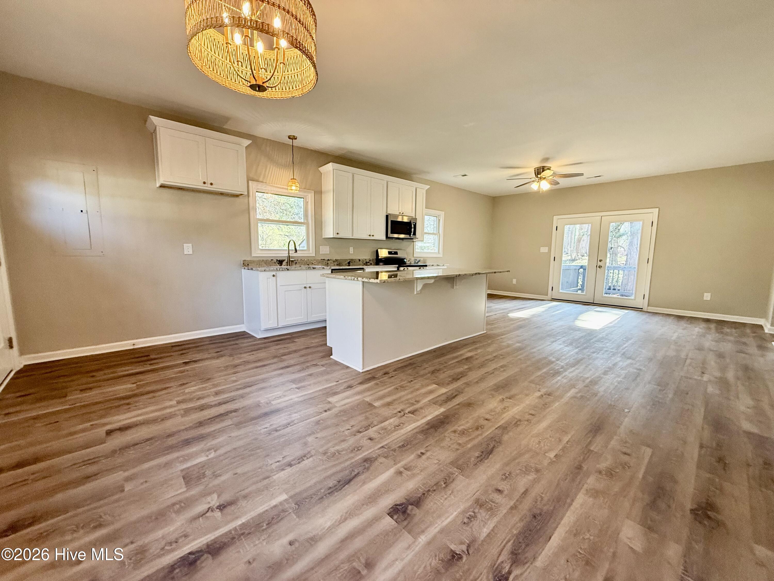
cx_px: 387
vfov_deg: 85.7
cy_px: 290
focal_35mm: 14
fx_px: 313
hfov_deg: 102.1
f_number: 2.2
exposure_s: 1/120
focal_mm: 2.22
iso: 250
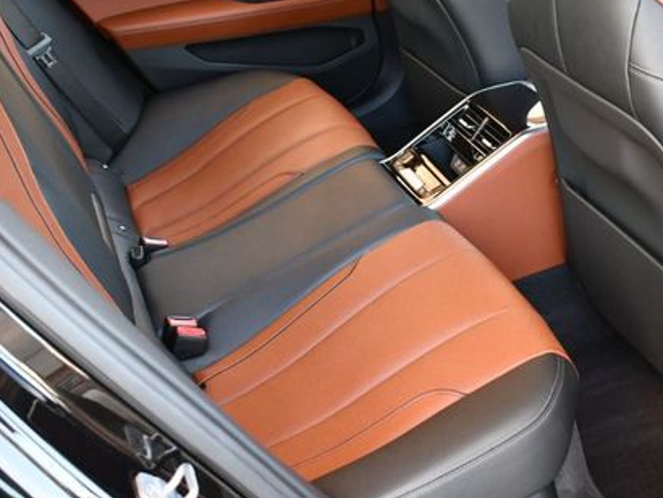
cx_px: 396
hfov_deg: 35.4
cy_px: 219
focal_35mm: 54
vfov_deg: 27.0
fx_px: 1035
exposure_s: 1/125
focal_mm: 18
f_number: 3.5
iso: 1100
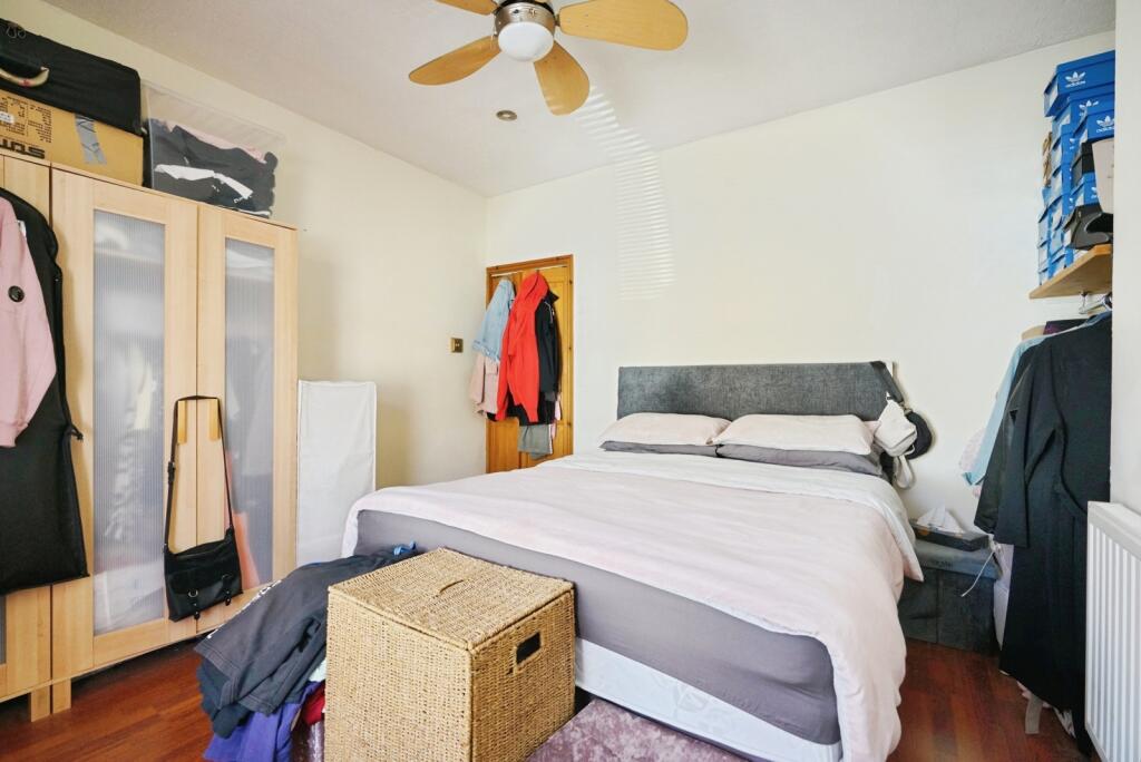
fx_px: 507
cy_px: 381
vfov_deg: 73.8
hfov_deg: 96.7
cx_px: 570
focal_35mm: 16
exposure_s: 1/60
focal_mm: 16
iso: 2000
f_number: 8
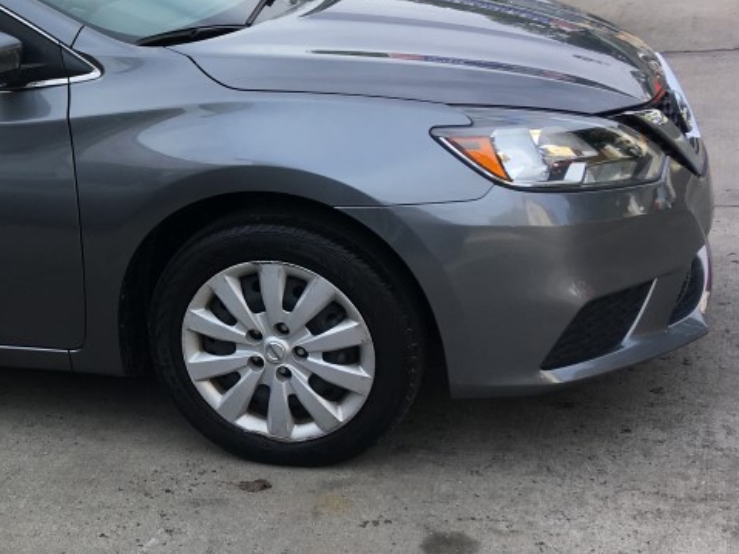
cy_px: 176
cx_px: -42
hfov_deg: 28.7
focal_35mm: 62
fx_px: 1323
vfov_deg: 23.5
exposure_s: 1/587
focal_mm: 4.15
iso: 25
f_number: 2.2
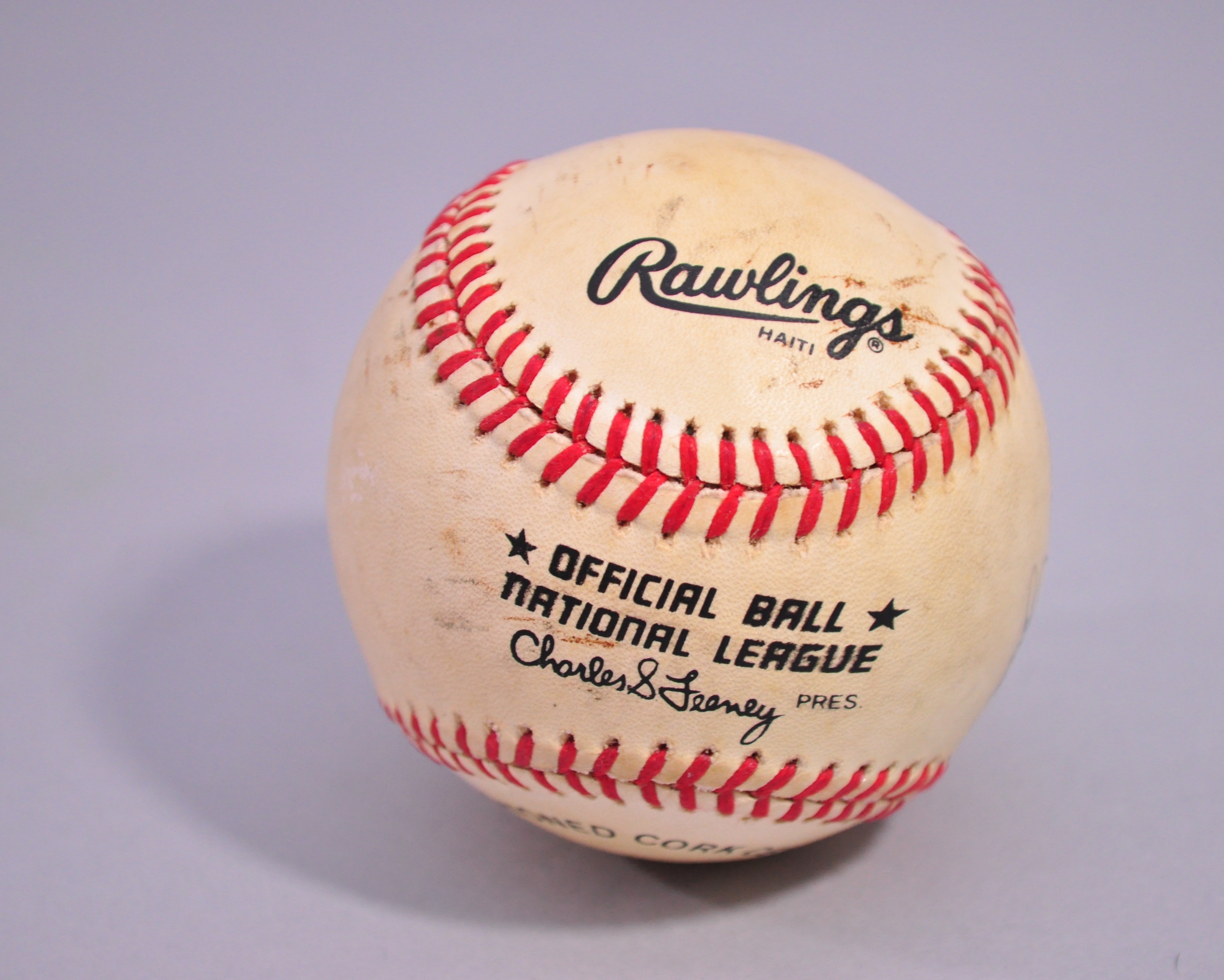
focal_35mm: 94
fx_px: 3389
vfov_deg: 16.4
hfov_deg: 20.5
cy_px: 490
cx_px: 684
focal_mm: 55
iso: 1000
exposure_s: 1/80
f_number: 5.6
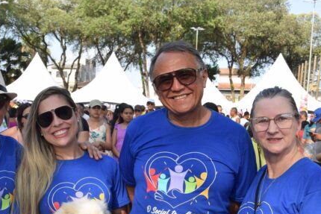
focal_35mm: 57
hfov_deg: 34.8
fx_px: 508
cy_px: 170
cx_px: 116
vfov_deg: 23.5
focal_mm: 22
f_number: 8
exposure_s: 1/250
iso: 220
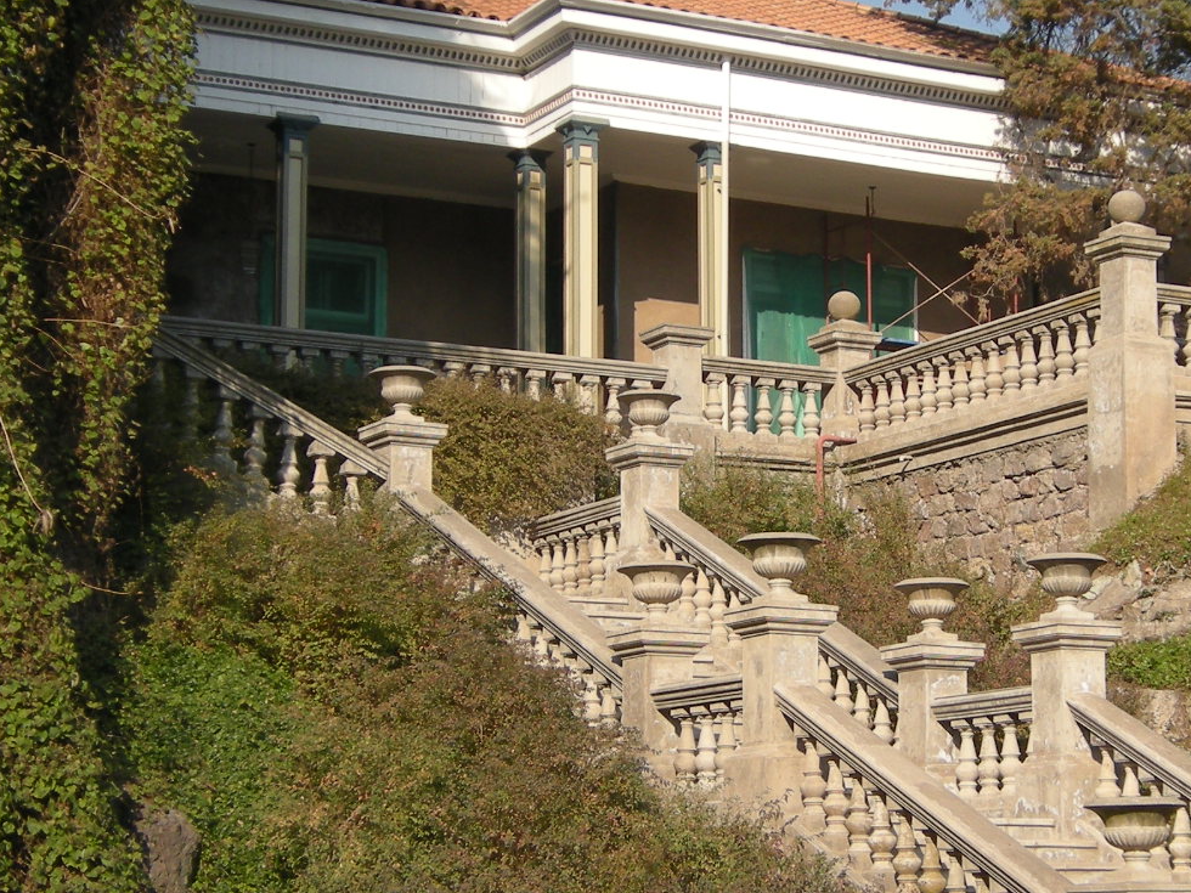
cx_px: 766
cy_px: 514
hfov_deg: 20.8
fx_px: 3234
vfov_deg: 15.7
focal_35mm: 94
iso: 64
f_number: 7
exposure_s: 1/142
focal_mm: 7.5
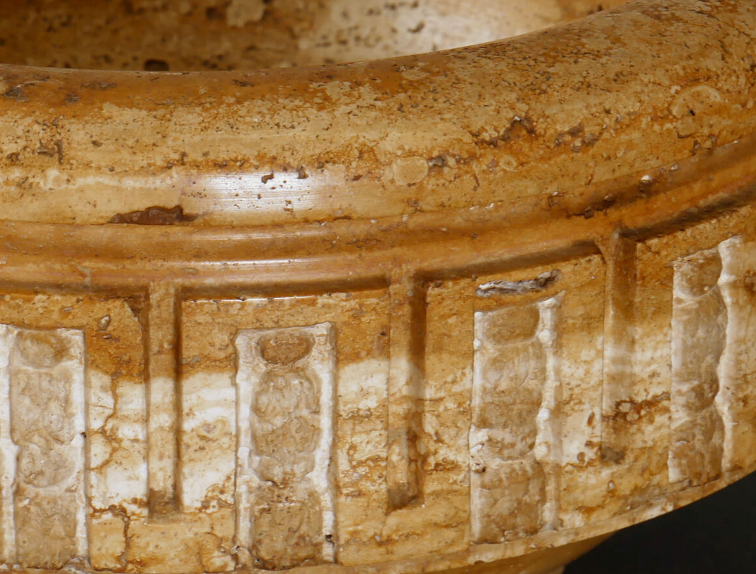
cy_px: 224
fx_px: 5484
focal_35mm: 250
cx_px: 137
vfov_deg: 6.0
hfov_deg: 7.9
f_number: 8
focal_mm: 57
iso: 200
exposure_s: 1/100
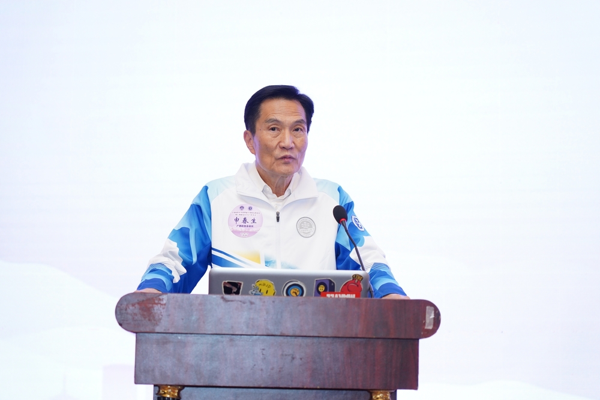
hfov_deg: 26.0
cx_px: 300
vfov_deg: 17.5
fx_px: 1300
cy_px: 200
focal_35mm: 78
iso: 2000
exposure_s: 1/100
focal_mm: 78
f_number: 4
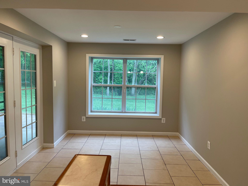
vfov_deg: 53.1
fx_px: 186
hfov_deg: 67.3
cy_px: 93
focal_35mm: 26
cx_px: 124
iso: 64
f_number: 1.6
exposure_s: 1/120
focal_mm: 5.1
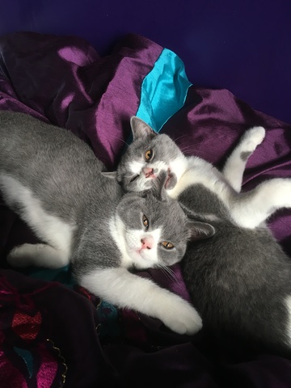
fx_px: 325
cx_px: 146
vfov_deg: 61.7
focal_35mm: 29
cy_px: 194
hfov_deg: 48.2
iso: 80
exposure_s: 1/33
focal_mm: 4.15
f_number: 2.2
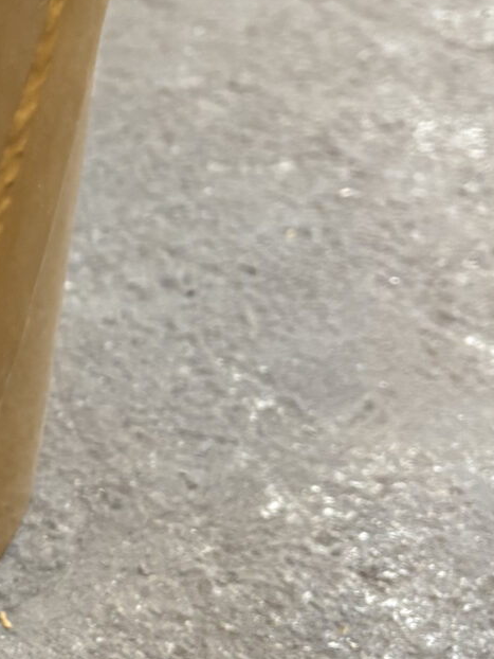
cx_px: -445
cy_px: 230
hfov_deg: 12.4
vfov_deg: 18.3
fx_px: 2035
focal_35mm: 107
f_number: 1.6
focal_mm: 5.96
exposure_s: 1/50
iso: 125
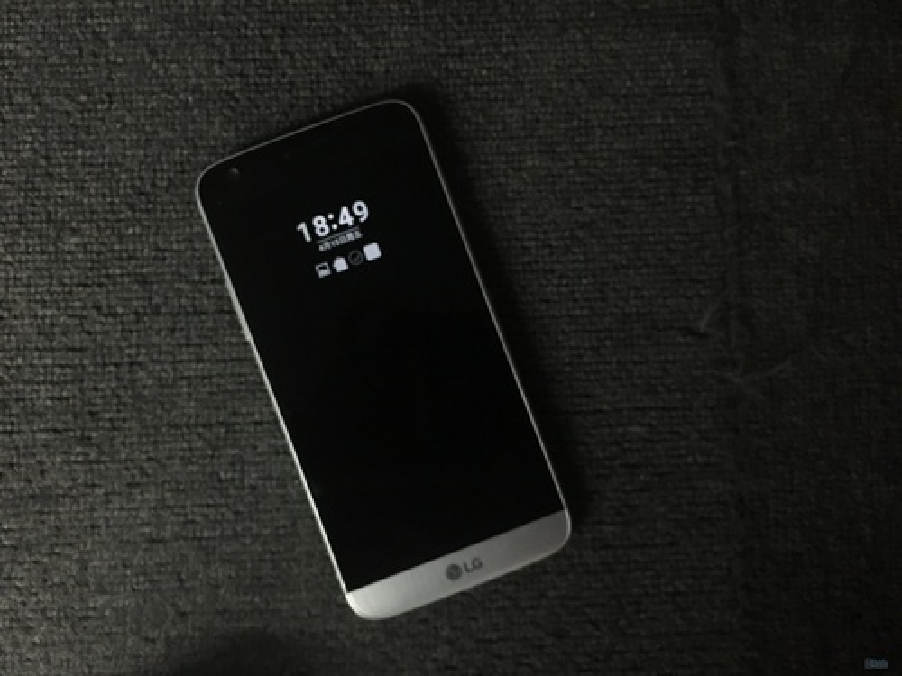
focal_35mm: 29
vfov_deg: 48.2
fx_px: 756
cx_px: 451
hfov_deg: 61.7
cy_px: 338
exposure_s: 1/4
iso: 125
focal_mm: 4.15
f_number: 2.2
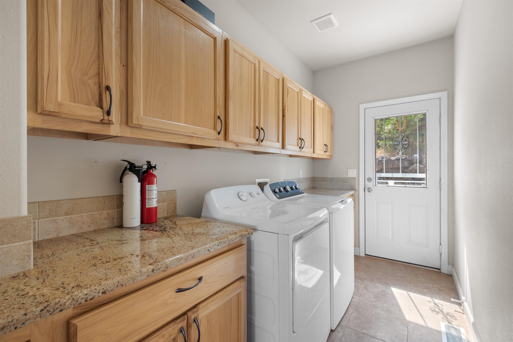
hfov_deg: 96.7
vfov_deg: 73.8
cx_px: 256
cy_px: 171
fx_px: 228
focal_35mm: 16
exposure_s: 1/15
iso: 100
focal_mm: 16
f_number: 8
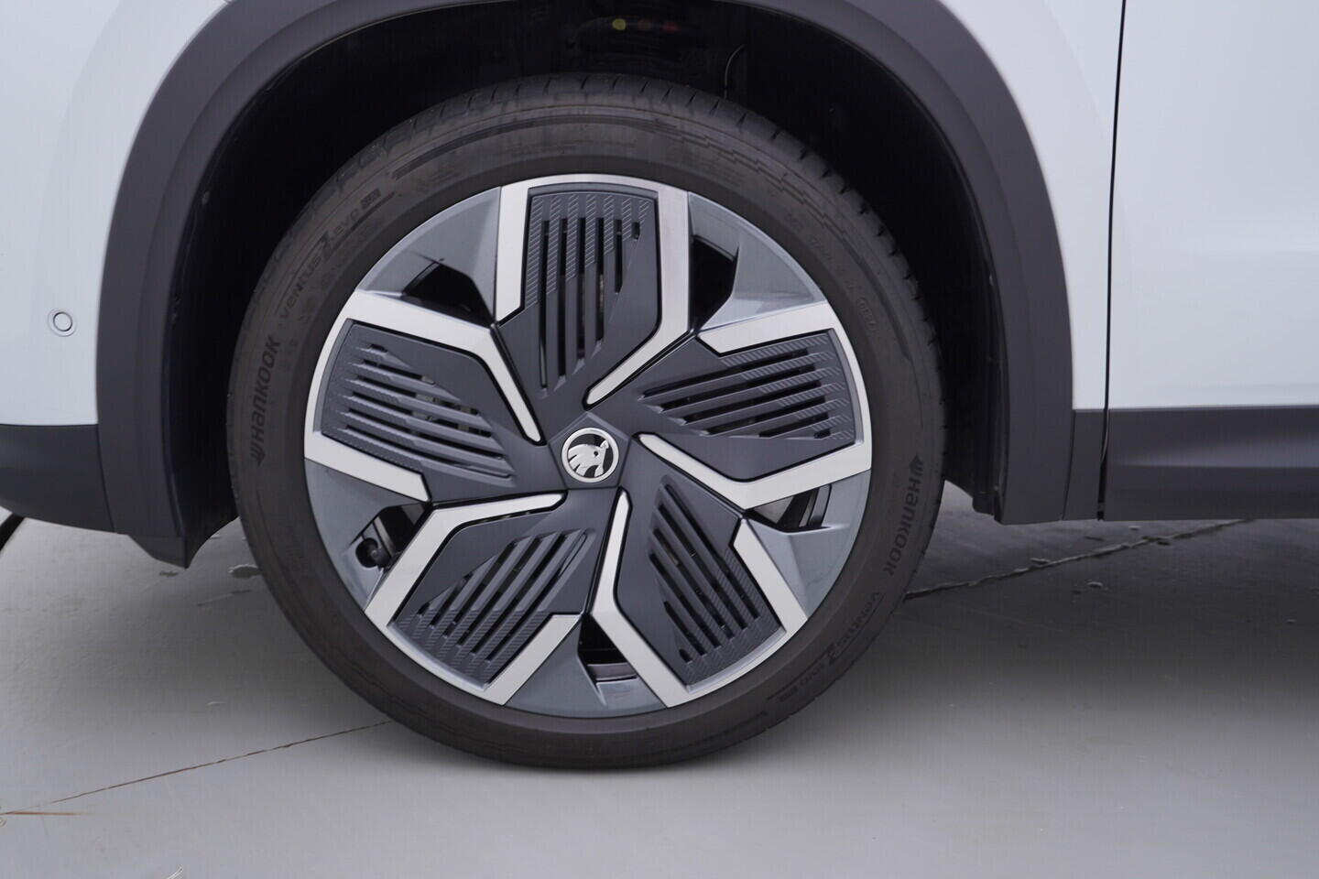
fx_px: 1319
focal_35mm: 36
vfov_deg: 36.9
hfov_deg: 53.1
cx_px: 660
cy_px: 440
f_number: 3.5
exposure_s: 1/60
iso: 125
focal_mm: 24
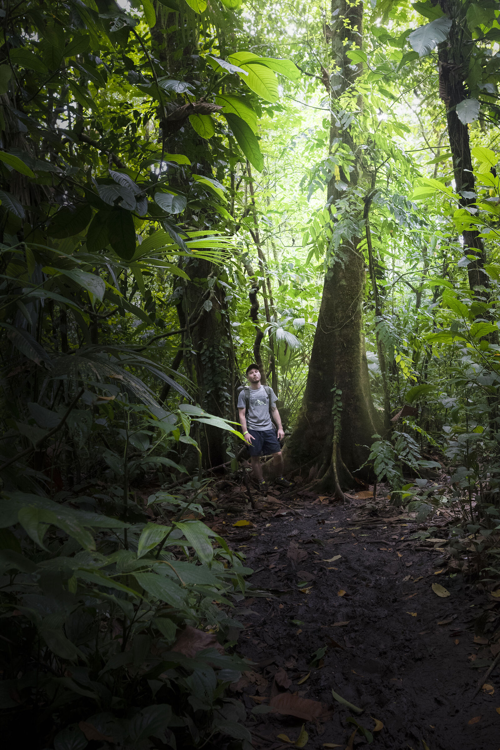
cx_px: 250
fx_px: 625
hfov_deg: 43.6
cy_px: 375
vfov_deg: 61.9
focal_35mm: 30
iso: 6400
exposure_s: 1/125
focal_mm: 20
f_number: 5.6
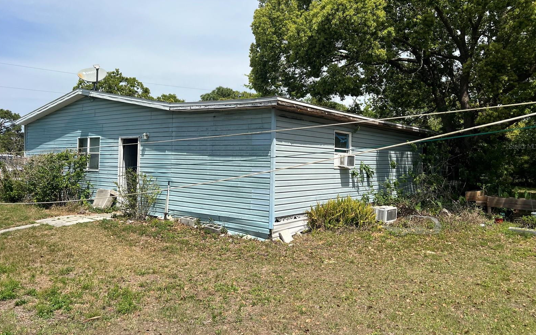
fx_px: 409
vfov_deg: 44.4
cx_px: 269
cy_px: 146
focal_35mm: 28
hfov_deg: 66.5
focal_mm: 5.7
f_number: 1.5
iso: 50
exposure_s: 1/5882
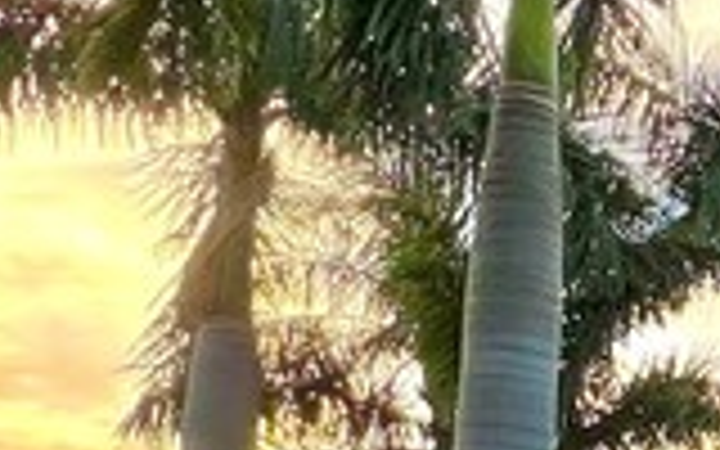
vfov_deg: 14.0
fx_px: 1727
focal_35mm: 88
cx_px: 1796
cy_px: 662
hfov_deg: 14.2
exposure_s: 1/129
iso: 32
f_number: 1.8
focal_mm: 1.57
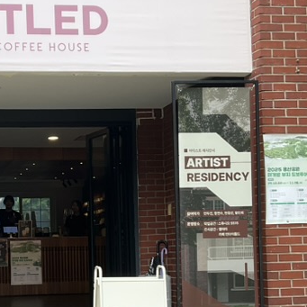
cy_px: 219
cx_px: 20
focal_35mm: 77
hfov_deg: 21.9
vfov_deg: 22.3
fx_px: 773
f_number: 1.8
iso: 25
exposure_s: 1/268
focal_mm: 3
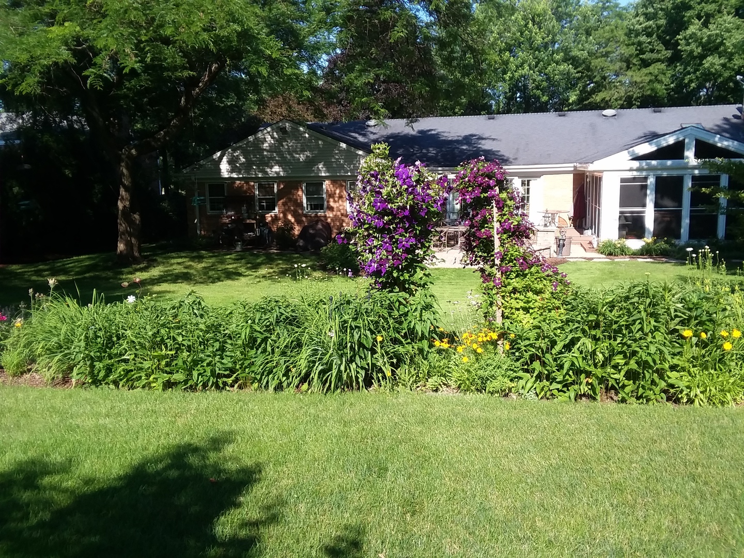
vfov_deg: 48.2
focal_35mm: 29
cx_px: 372
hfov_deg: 61.7
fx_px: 623
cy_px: 279
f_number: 1.9
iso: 40
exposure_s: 1/622
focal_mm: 2.47
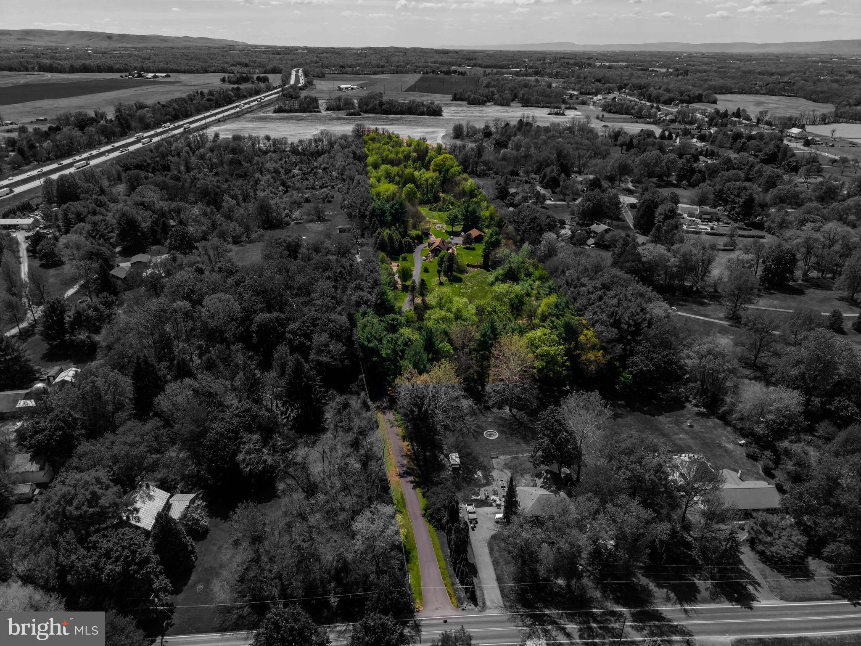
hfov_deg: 71.6
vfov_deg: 56.8
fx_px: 597
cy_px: 323
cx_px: 430
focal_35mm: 24
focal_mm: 8.67
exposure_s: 1/4000
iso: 100
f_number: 1.8
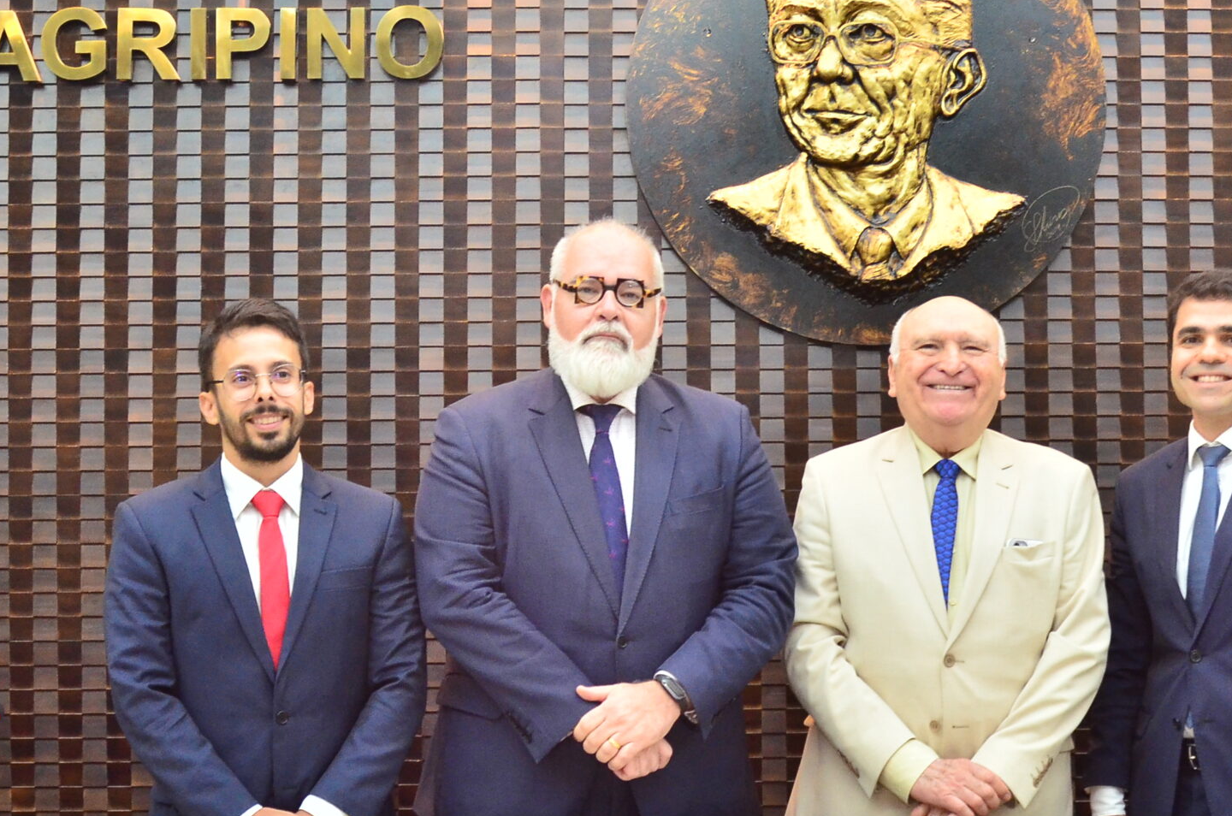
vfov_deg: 21.1
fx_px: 2186
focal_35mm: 64
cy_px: 497
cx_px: 690
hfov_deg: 31.4
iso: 1600
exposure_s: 1/90
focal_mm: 24
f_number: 4
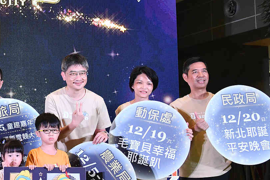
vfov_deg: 17.5
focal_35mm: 78
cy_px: 81
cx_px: -52
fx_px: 585
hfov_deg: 23.7
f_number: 5.6
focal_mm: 31
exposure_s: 1/125
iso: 2000
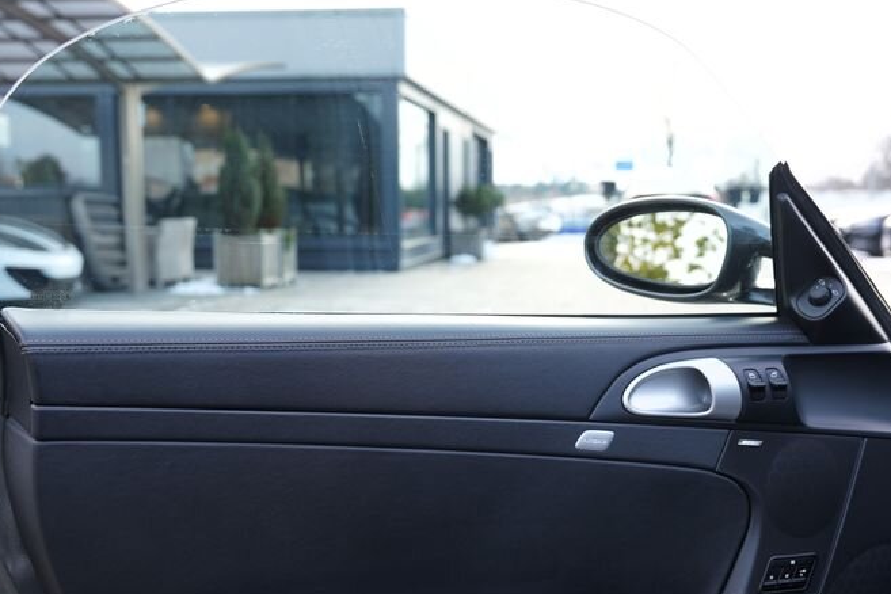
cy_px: 437
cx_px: 456
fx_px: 1312
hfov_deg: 37.5
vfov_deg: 25.3
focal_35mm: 53
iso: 100
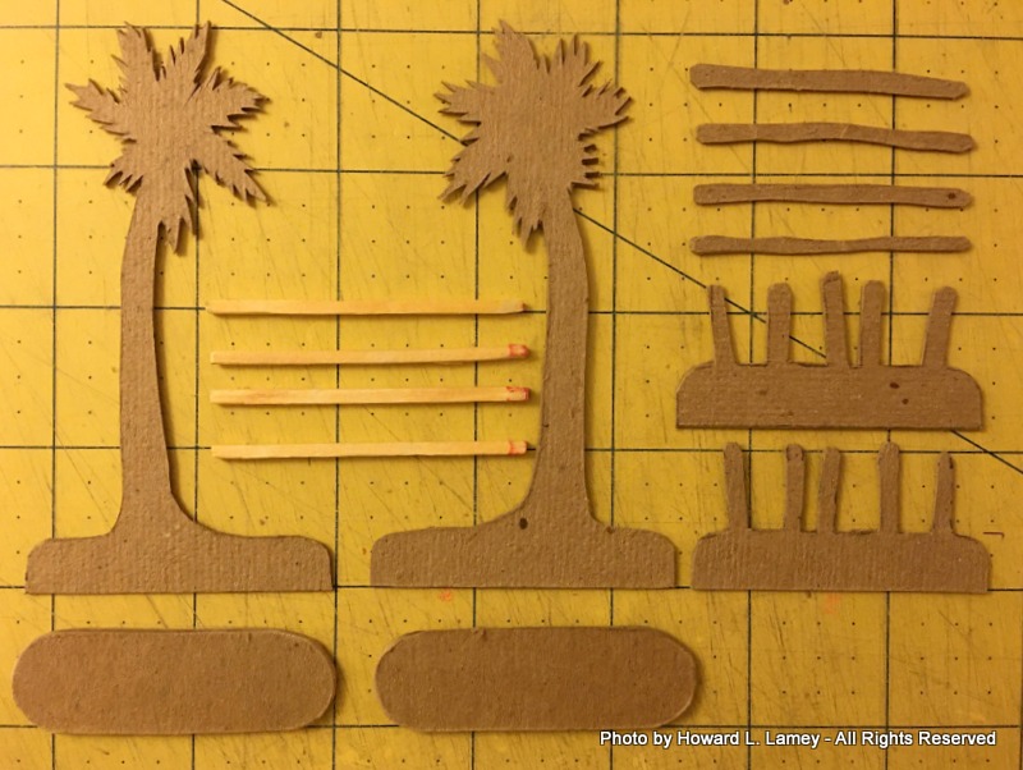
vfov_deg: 48.3
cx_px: 512
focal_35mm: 29
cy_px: 385
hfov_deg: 61.6
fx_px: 858
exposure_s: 1/15
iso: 80
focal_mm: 4.15
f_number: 2.2
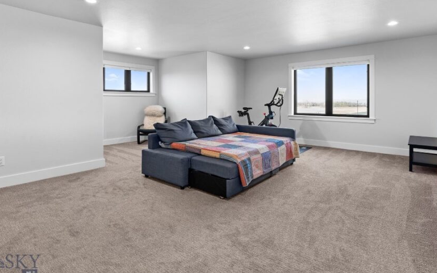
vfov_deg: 59.0
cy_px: 105
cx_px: 207
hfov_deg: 85.0
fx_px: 238
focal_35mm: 20
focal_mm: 16
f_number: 9
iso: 320
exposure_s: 1/3
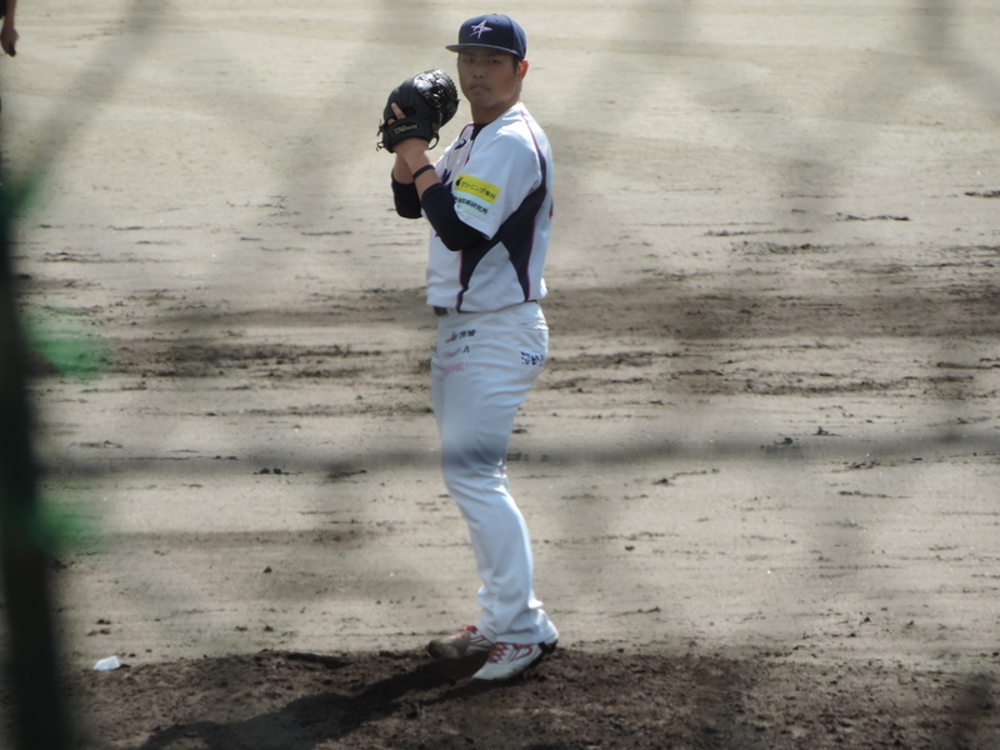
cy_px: 375
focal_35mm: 500
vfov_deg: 3.0
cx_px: 500
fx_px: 14444
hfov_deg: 4.0
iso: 80
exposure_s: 1/400
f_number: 4.9
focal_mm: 89.1
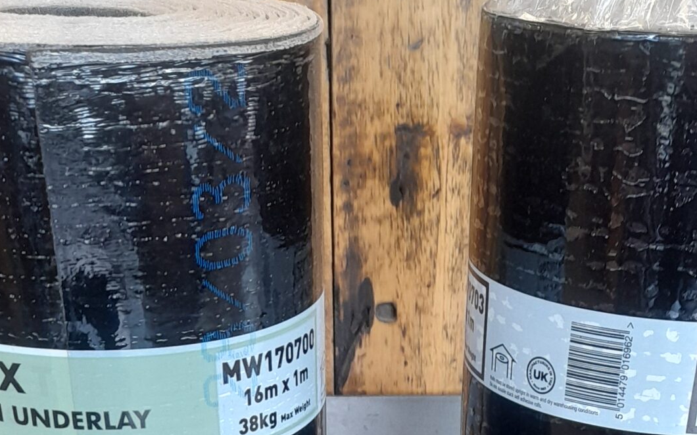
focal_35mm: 64
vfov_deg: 17.6
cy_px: 710
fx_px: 1215
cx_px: 407
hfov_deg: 31.9
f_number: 2
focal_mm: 4.6
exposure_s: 1/50
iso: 200
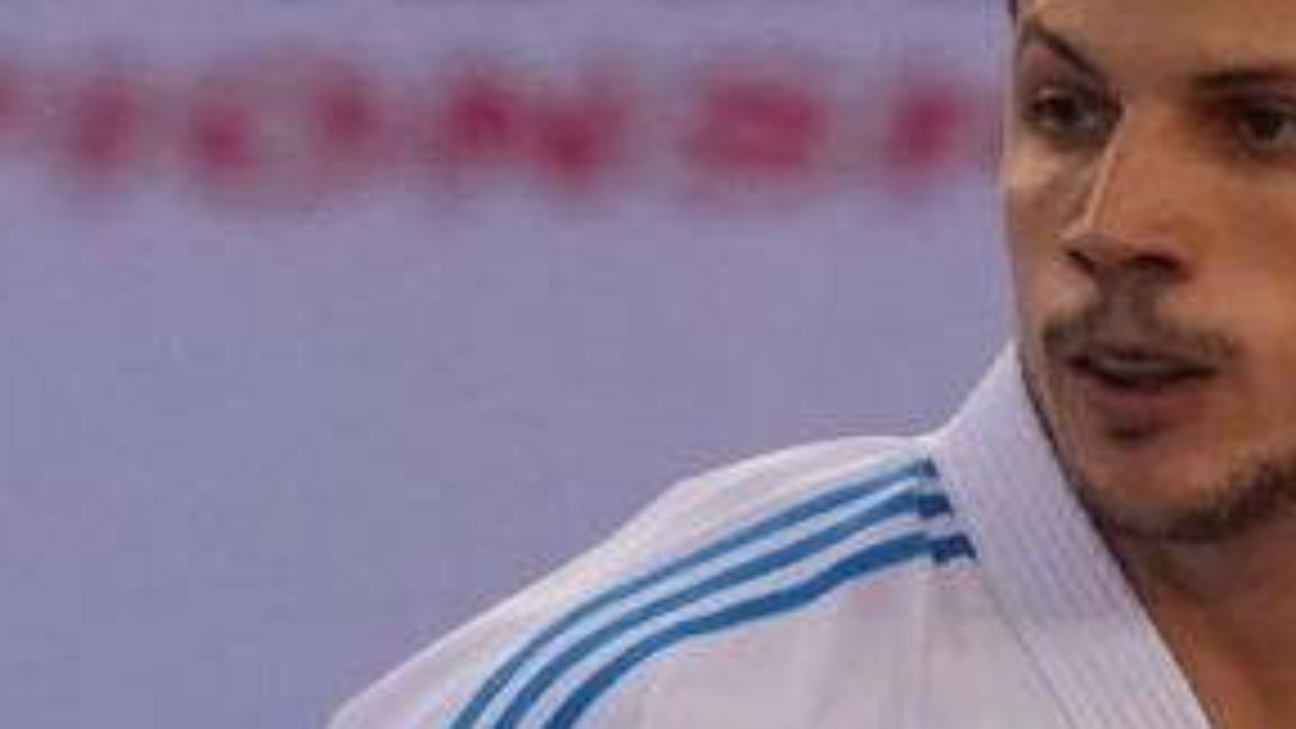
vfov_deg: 0.6
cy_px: 1598
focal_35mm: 1929
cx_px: -801
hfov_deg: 1.1
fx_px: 66290
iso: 1600
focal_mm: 197
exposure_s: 1/1000
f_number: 2.8
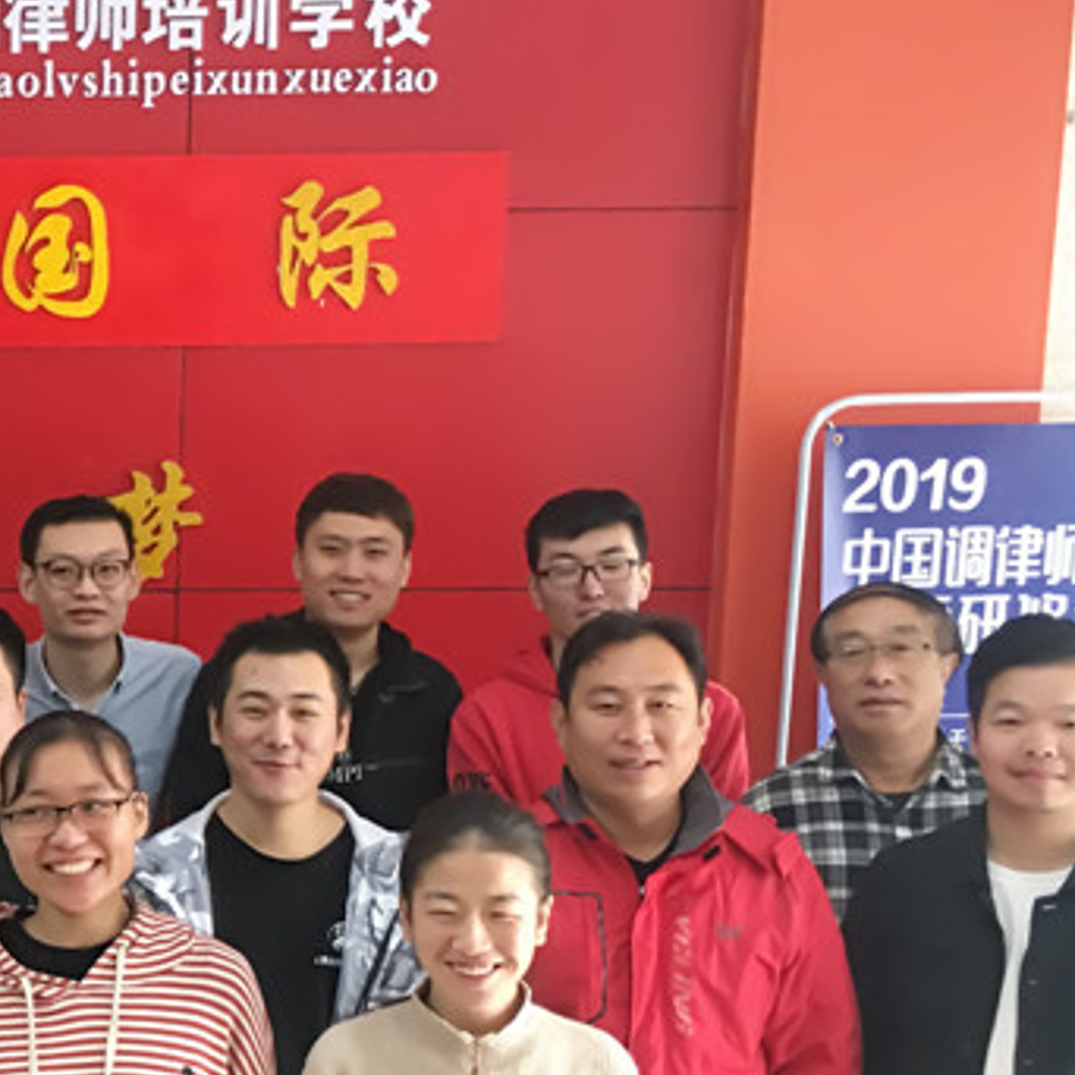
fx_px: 2635
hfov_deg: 21.6
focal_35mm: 75
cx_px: -179
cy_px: 795
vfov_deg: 22.9
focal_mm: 4.15
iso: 100
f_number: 2.2
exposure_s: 1/17
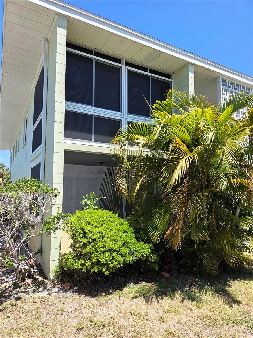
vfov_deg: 73.9
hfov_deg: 58.9
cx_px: 126
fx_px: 224
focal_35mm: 23
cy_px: 169
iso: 80
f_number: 1.8
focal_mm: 5.4
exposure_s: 1/2500
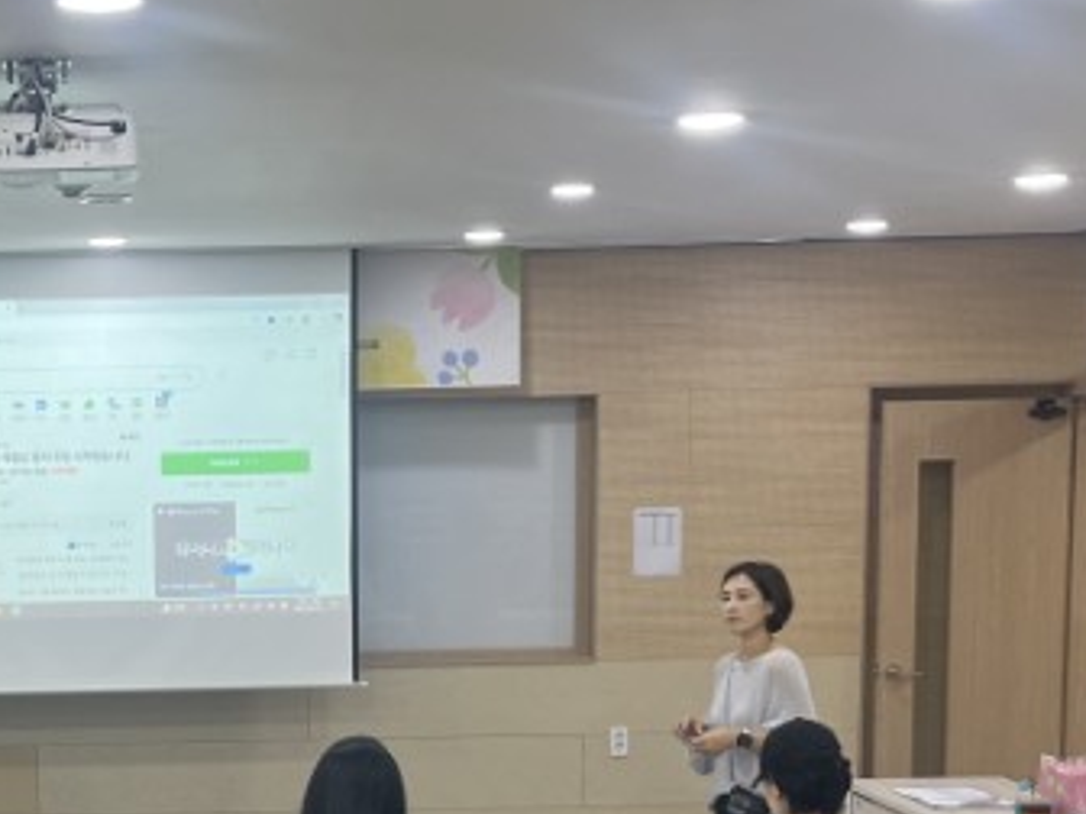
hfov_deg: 26.1
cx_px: 87
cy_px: 714
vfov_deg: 20.1
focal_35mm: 72
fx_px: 2259
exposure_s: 1/60
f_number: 1.6
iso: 64
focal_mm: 5.1
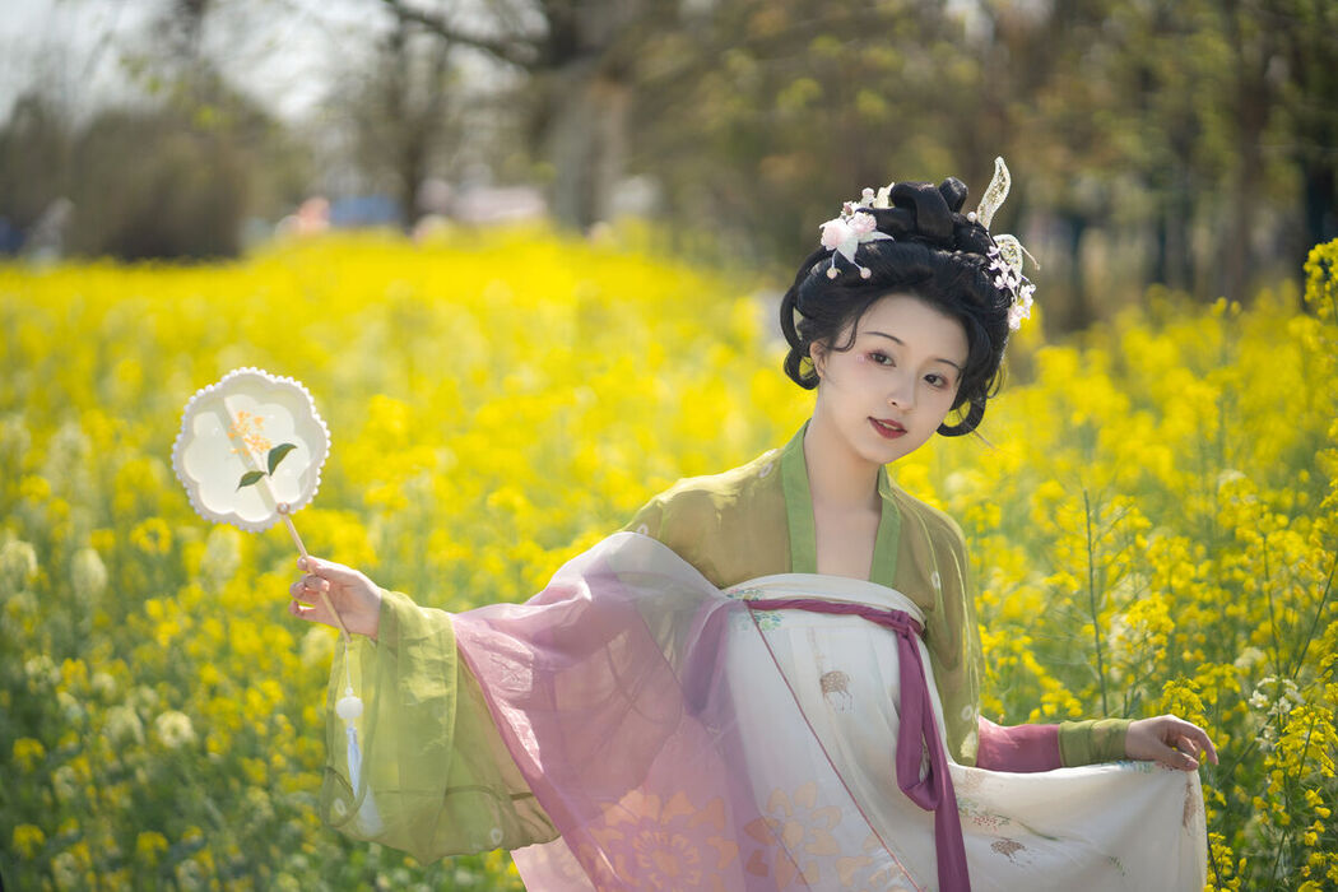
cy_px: 446
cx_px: 669
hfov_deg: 23.9
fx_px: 3159
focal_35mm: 85
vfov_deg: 16.1
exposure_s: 1/2500
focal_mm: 85
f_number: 2
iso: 64
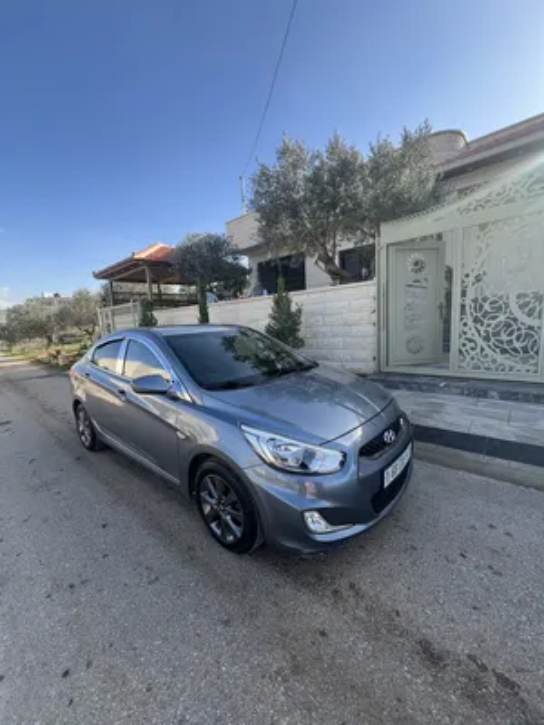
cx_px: 272
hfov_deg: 89.9
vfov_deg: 106.2
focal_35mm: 13
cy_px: 362
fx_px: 272
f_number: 1.8
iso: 32
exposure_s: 1/394
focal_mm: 1.57
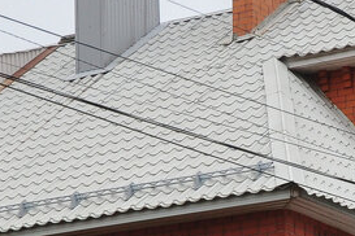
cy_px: 274
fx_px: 1558
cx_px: 274
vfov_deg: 8.6
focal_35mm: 158
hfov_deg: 13.0
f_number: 8
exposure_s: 1/60
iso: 320
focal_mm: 24
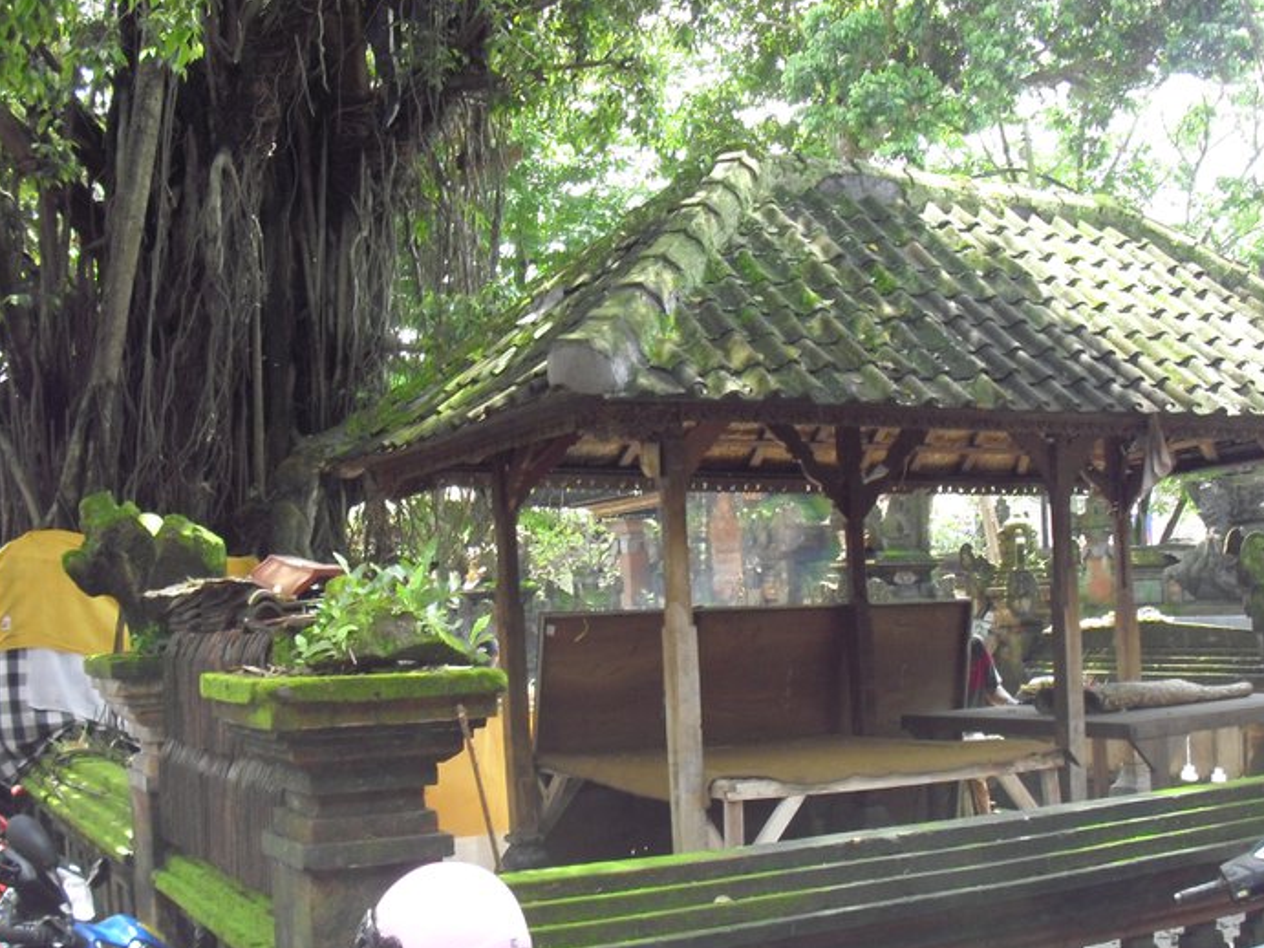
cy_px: 536
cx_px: 655
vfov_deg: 32.8
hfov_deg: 42.9
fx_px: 1606
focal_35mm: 44
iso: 200
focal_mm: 6.2
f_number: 2.8
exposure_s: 1/125
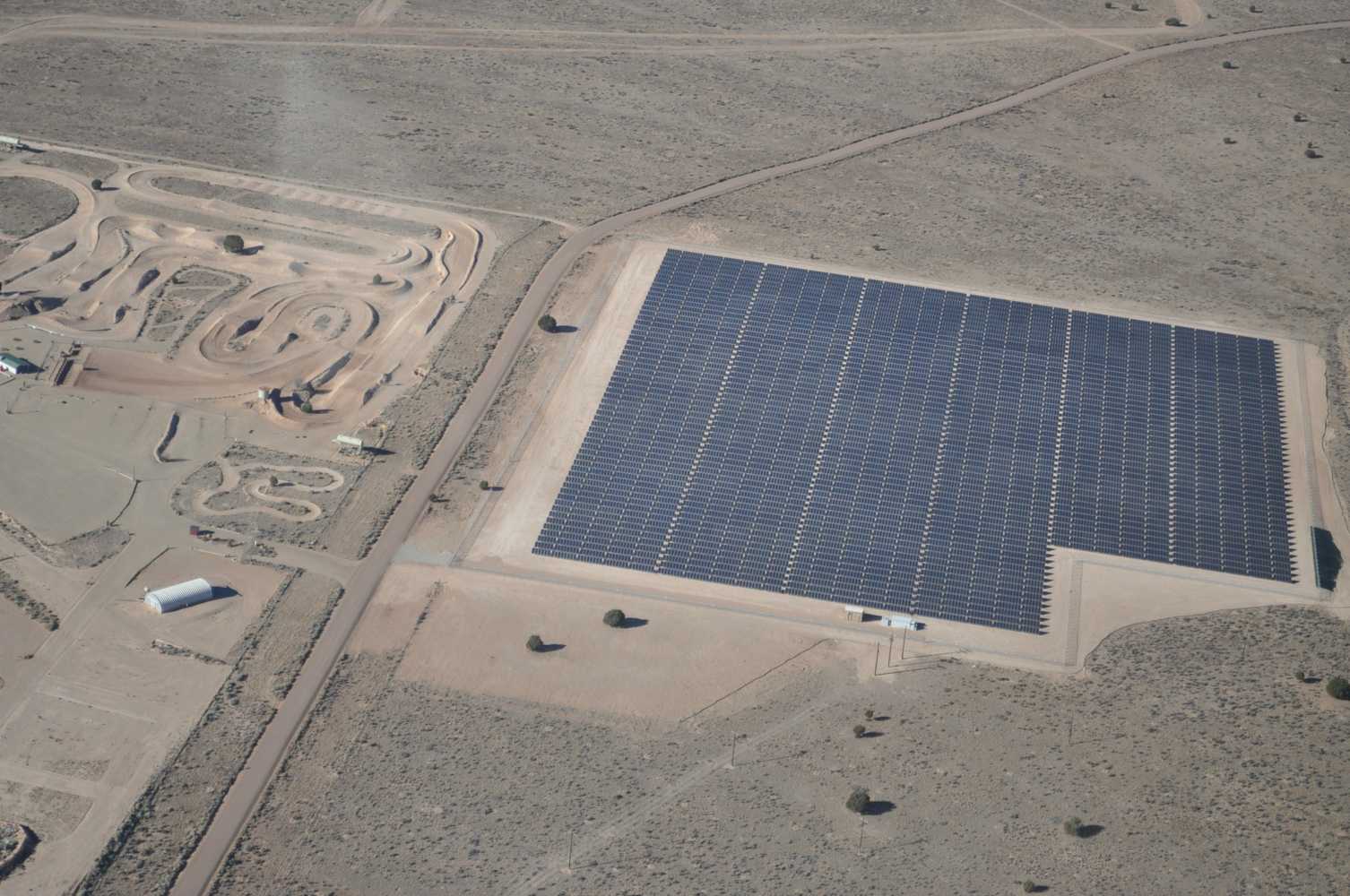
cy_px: 448
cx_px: 675
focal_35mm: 82
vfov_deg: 16.5
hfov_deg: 24.6
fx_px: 3090
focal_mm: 55
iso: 800
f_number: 5.6
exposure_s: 1/1000
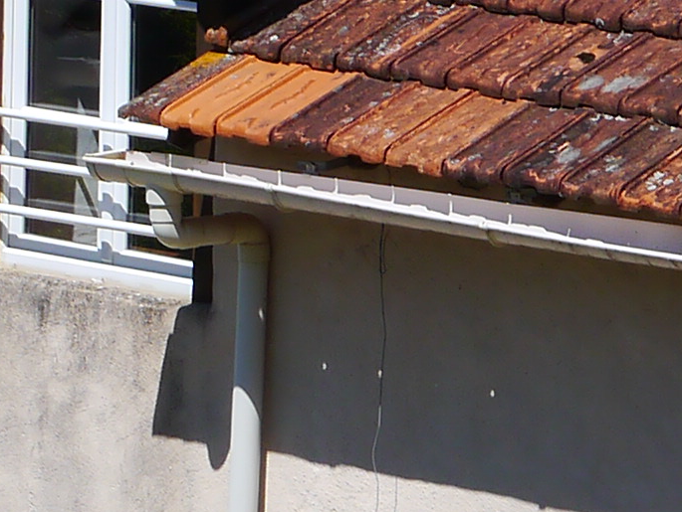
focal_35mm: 335
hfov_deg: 5.8
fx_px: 6606
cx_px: -561
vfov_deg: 4.4
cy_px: 282
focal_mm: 25
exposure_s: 1/400
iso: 160
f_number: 9
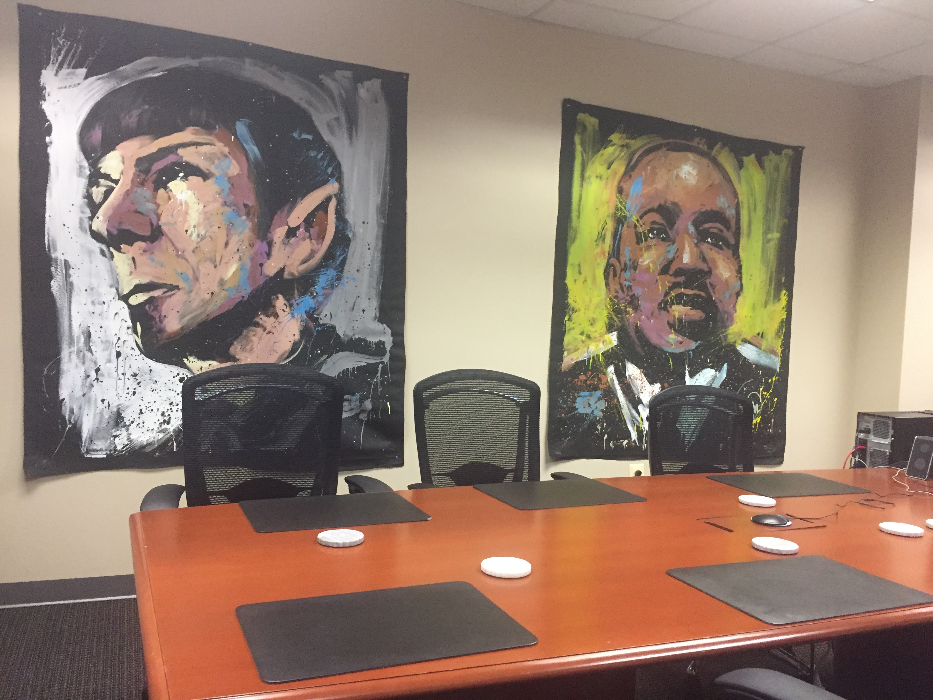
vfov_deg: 48.2
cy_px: 350
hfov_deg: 61.7
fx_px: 782
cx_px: 466
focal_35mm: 29
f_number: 2.2
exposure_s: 1/30
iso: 250
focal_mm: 4.15
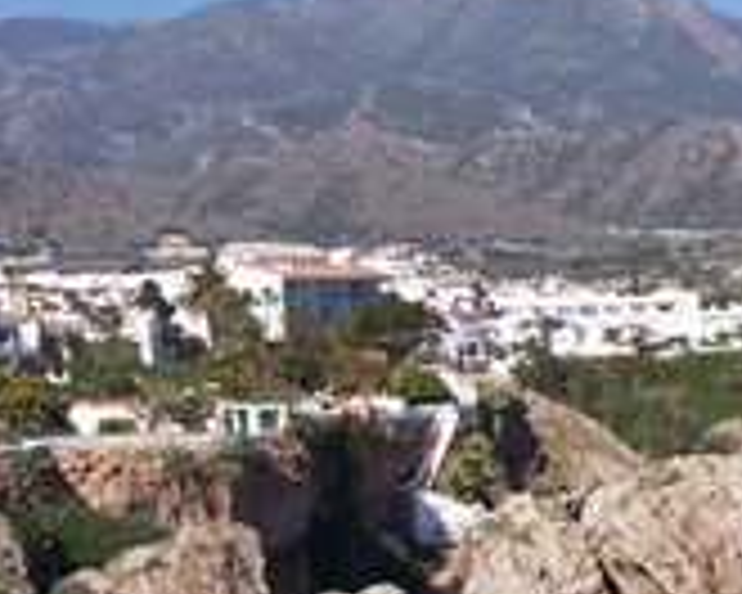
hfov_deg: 15.2
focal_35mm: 125
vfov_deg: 12.3
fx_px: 2745
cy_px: 400
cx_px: 693
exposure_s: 1/800
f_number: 4
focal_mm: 8
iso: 80
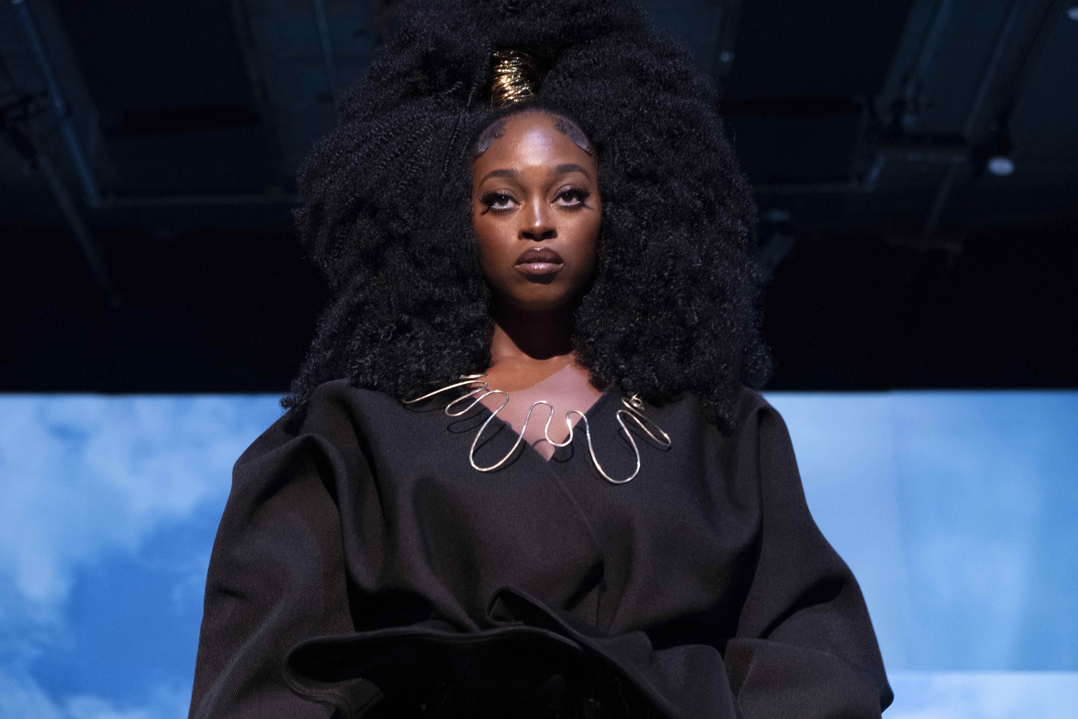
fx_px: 2485
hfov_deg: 24.5
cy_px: 360
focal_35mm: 83
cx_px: 539
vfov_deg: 16.5
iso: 1600
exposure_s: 1/125
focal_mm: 55
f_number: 4
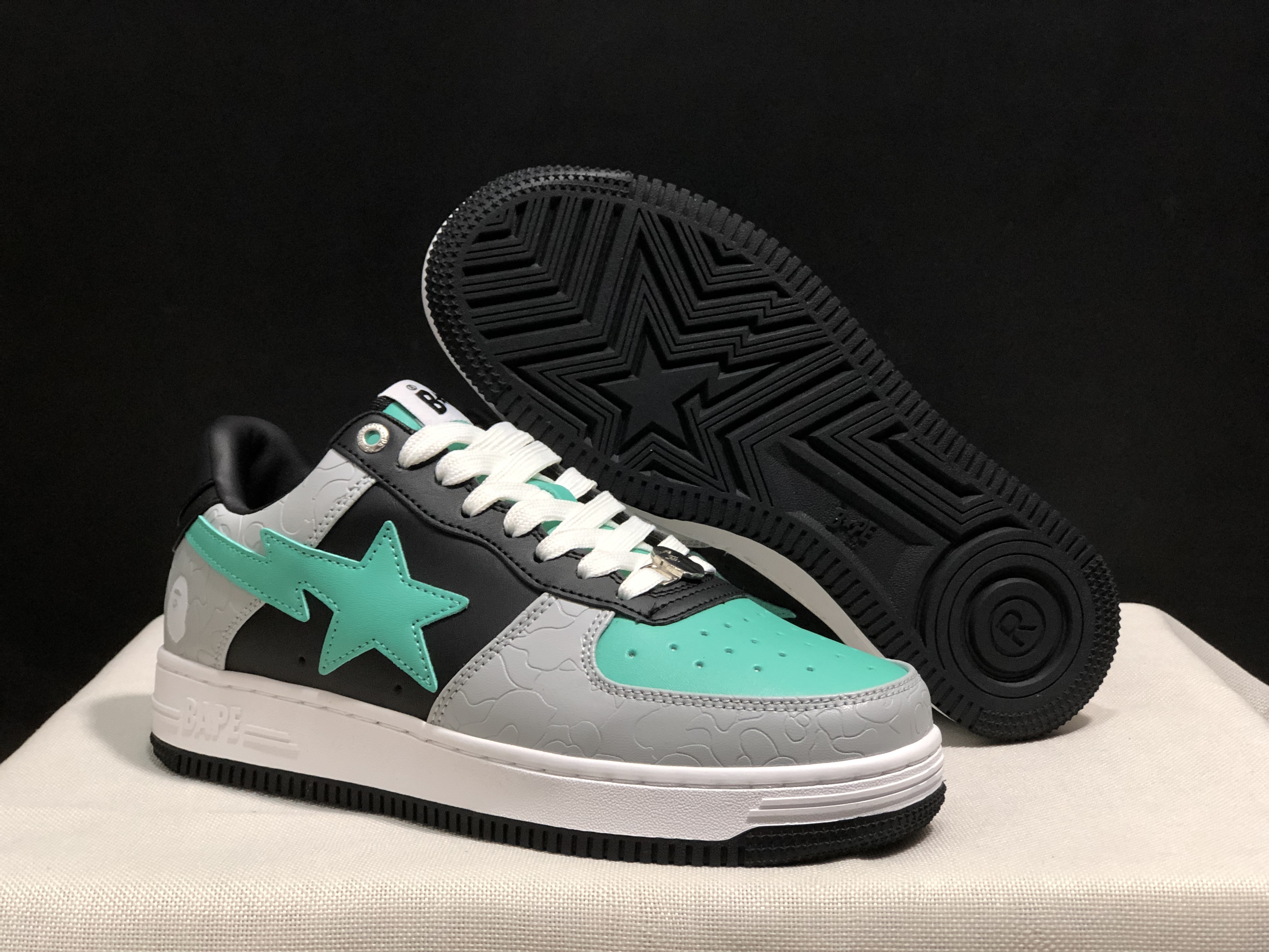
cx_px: 634
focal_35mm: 57
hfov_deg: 33.8
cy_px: 476
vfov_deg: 25.7
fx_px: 2090
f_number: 2.8
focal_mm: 6.6
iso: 100
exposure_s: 1/30
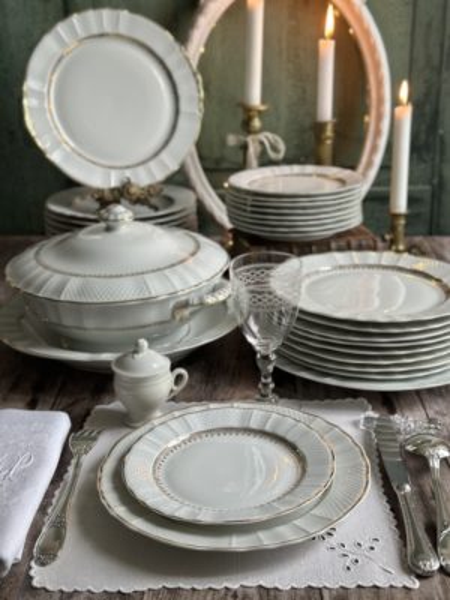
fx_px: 832
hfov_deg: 30.3
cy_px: 300
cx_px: 225
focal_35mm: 48
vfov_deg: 39.7
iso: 125
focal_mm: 6.86
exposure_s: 1/81
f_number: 1.78
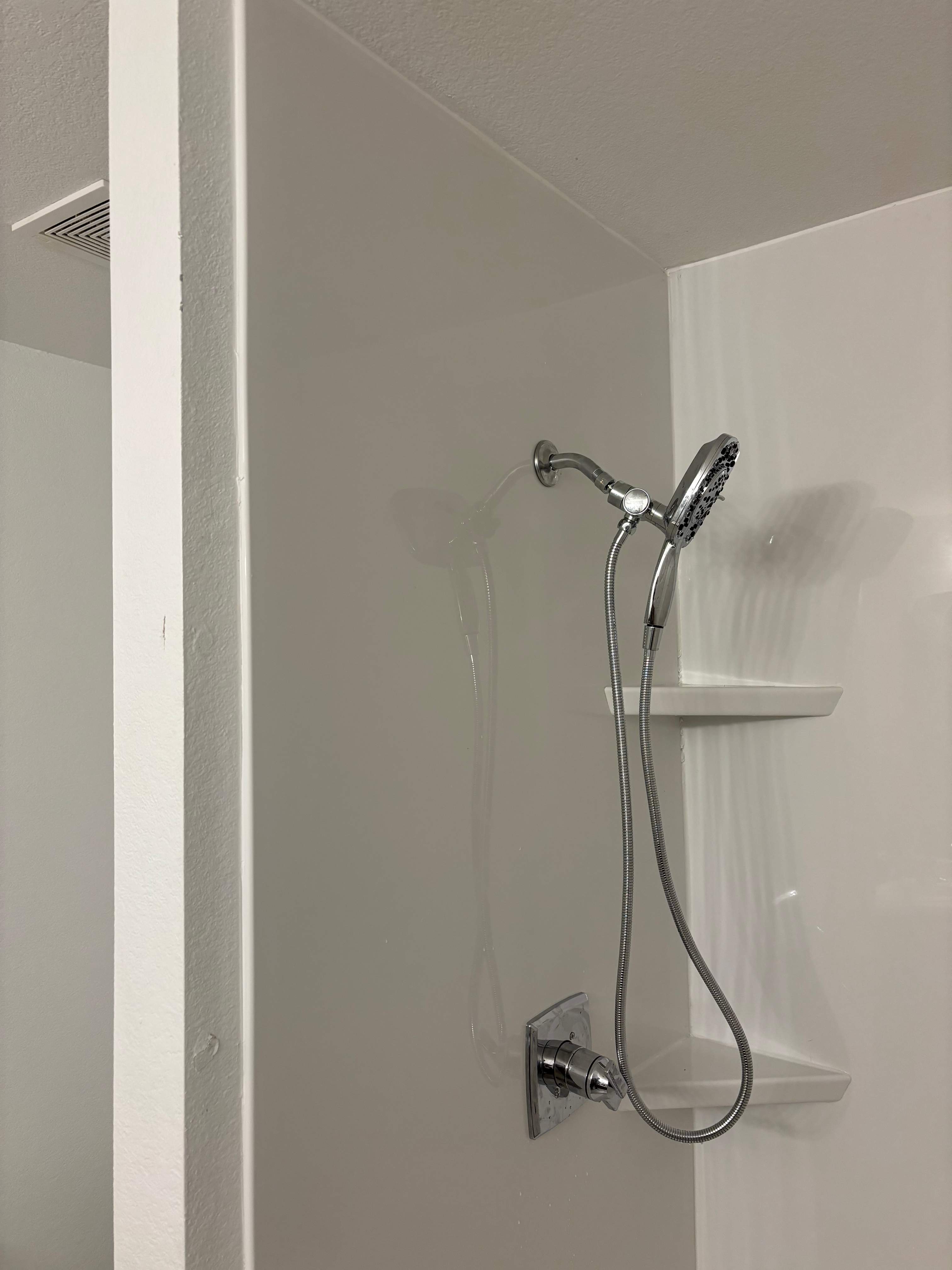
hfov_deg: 53.1
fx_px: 953
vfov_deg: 67.3
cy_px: 635
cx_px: 476
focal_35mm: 26
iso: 125
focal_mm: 5.96
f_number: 1.6
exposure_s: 1/120
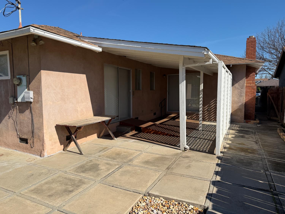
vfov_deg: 56.8
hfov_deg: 71.6
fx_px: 198
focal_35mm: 24
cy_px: 107
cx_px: 142
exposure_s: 1/5714
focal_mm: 6.76
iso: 80
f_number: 1.78
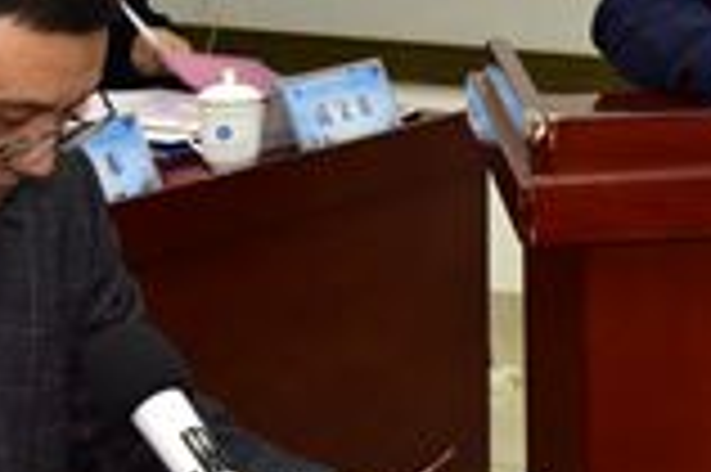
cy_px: -187
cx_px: 896
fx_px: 3097
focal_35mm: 157
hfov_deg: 12.7
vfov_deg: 8.6
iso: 1100
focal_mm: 45
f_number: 7.1
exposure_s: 1/60
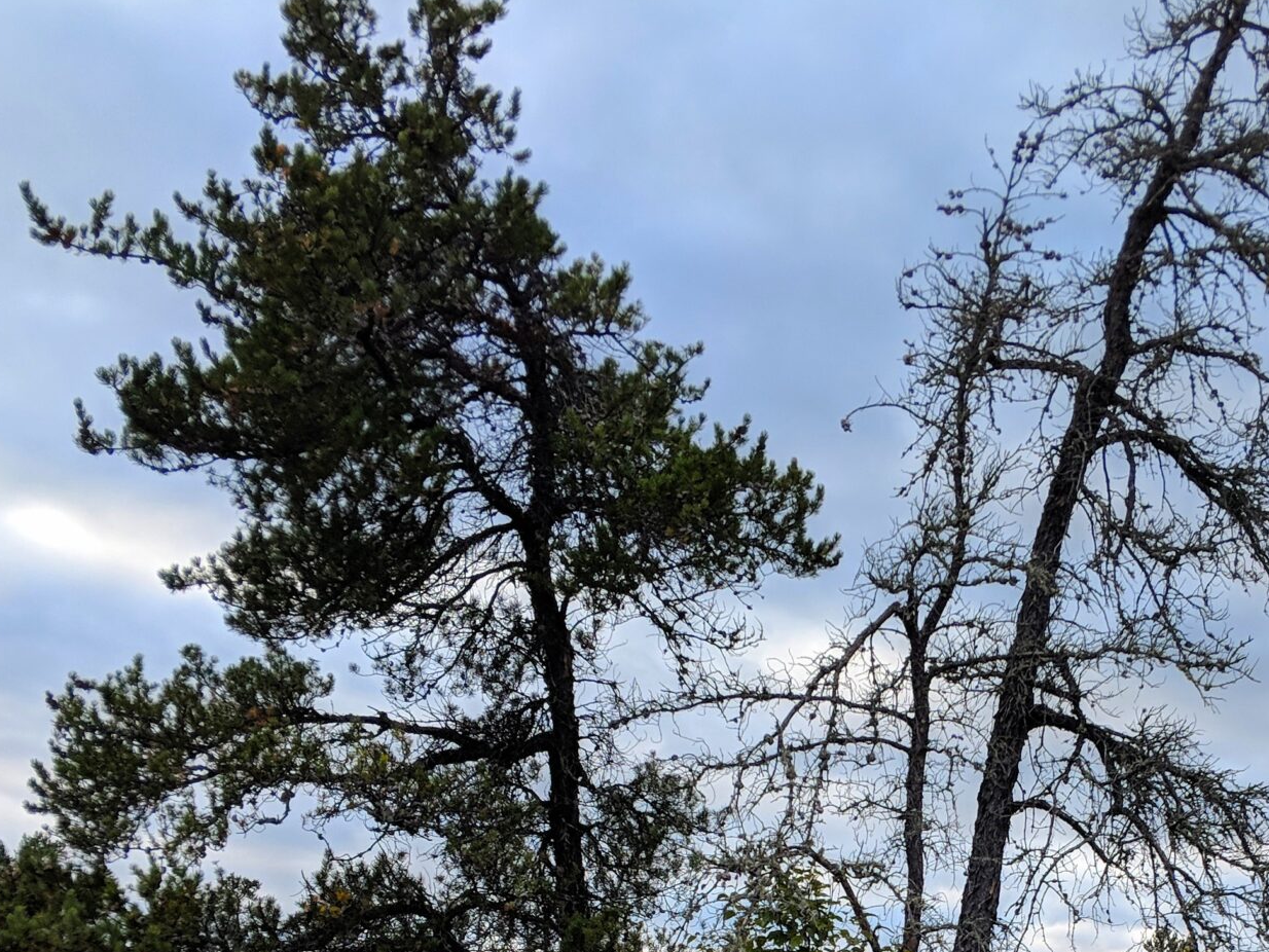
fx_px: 2053
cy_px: 967
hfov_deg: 33.8
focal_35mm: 56
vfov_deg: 24.8
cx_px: 926
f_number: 1.8
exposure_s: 1/616
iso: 61
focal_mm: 4.44
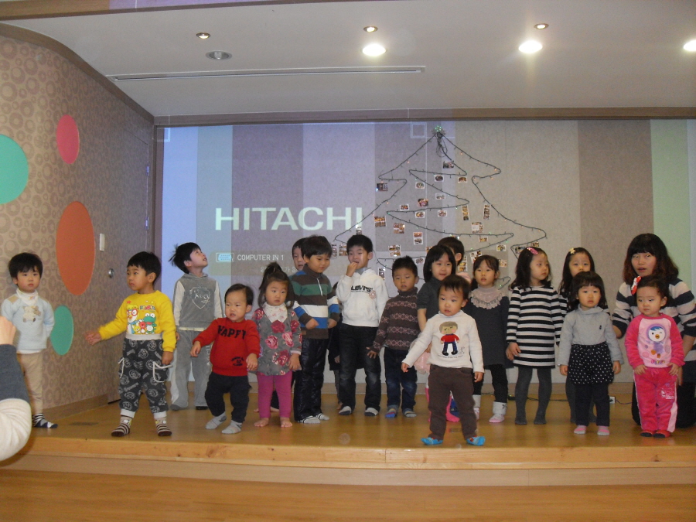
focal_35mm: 37
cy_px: 261
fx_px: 744
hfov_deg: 50.1
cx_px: 348
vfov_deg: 38.7
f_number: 2.8
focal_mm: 6.3
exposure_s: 1/45
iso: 200
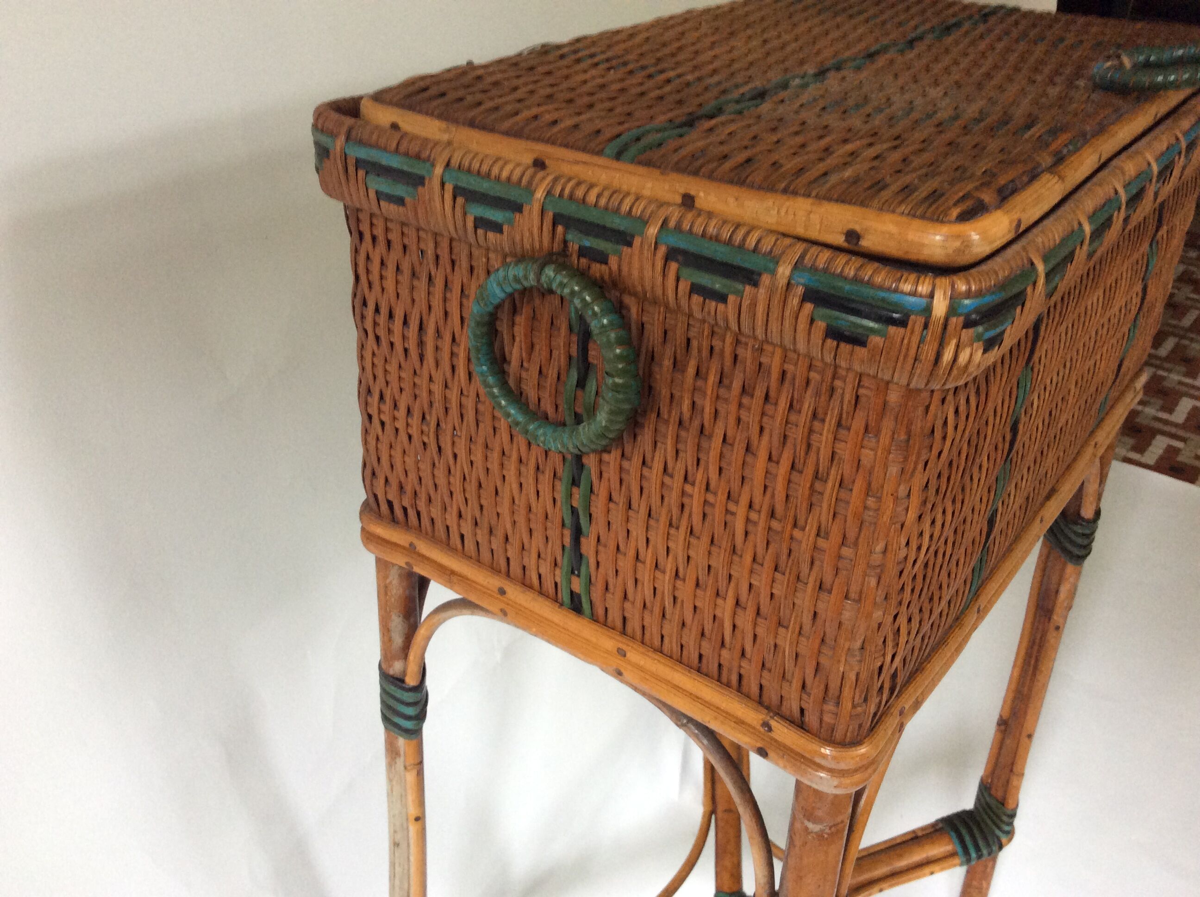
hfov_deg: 56.9
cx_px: 600
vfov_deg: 44.1
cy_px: 448
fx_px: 1108
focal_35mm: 32
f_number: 2.4
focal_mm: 3.3
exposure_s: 1/25
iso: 125
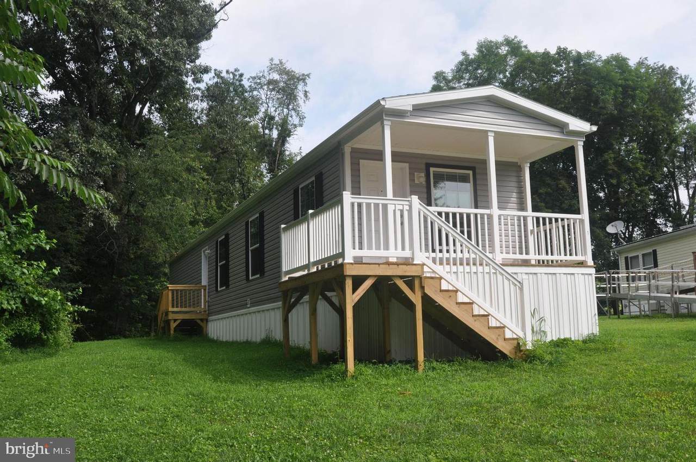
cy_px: 231
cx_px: 348
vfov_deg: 36.8
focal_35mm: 36
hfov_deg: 53.2
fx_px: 695
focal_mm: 24
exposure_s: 1/200
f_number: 11
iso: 200
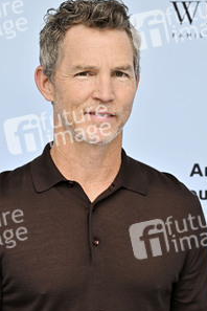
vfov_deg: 14.2
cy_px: 182
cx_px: 88
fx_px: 1242
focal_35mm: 144
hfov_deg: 9.5
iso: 640
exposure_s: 1/320
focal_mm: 107
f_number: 6.3
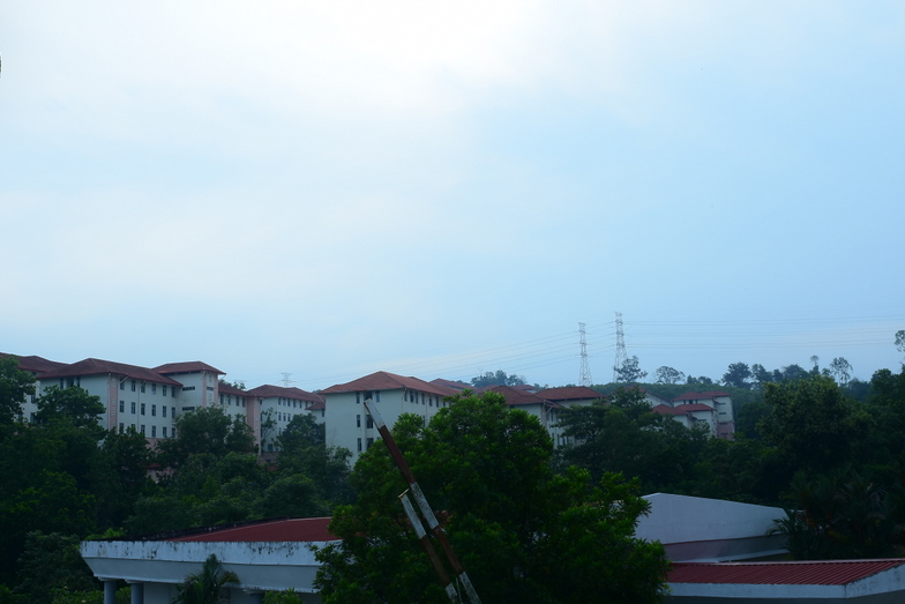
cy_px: 219
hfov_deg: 41.8
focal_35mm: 47
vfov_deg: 28.5
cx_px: 396
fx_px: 1182
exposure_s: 1/200
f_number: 9
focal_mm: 24
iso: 100
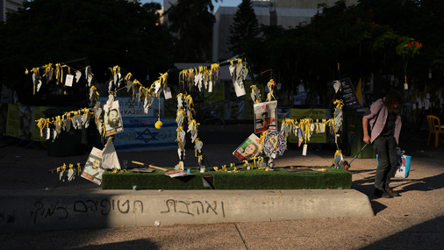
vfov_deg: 22.6
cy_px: 103
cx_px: 222
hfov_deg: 39.2
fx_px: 624
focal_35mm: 53
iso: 125
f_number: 2
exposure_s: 1/16000
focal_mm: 50
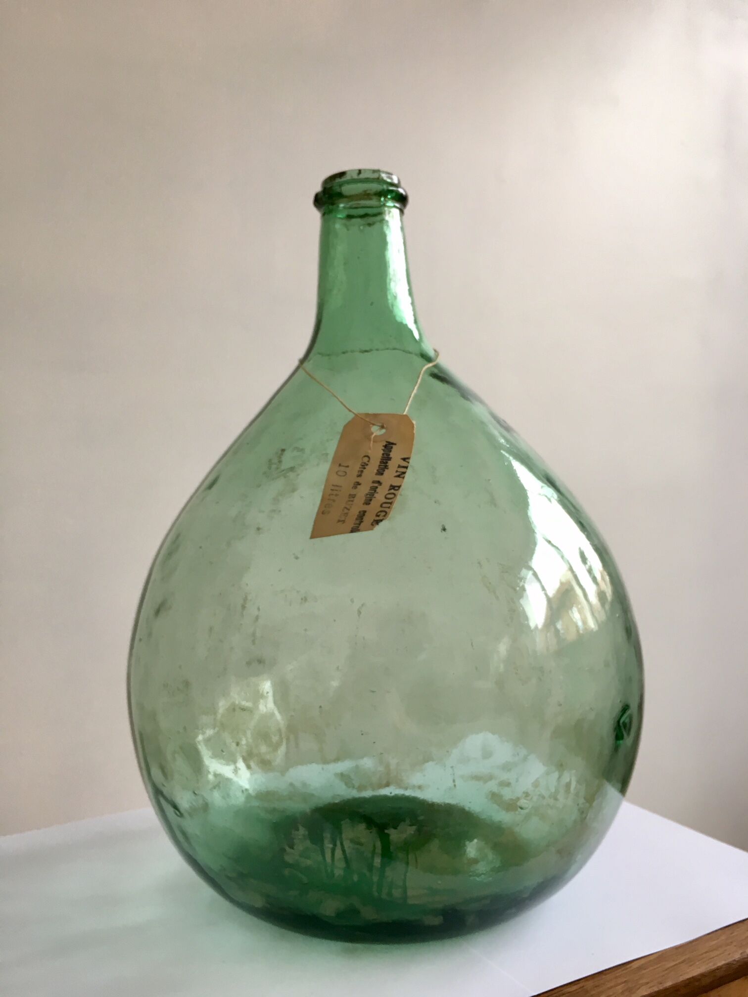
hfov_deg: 48.2
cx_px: 374
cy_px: 498
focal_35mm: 29
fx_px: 836
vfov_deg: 61.7
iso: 25
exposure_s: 1/33
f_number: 2.2
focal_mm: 4.15
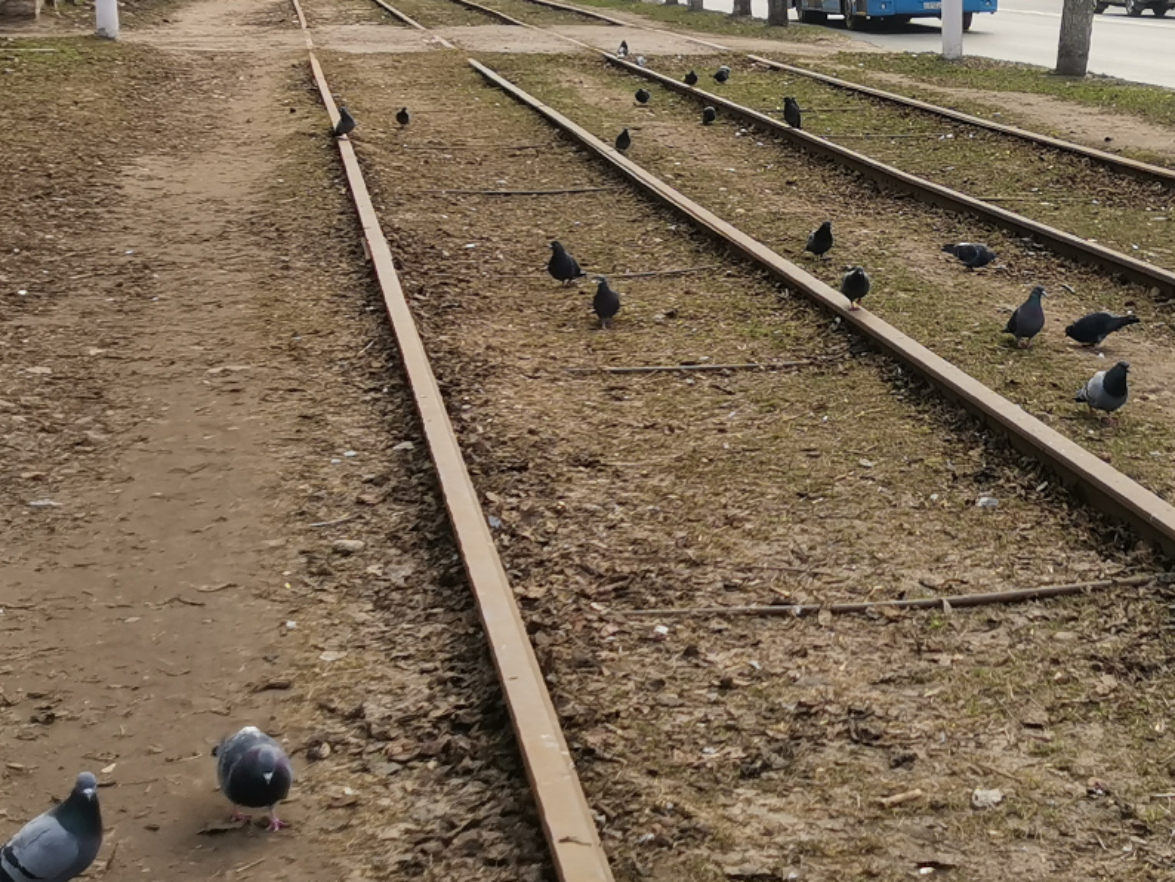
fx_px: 2445
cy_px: 260
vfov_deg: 20.3
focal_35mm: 72
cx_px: 932
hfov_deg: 26.5
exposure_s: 1/762
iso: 50
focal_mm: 4.66
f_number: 1.4
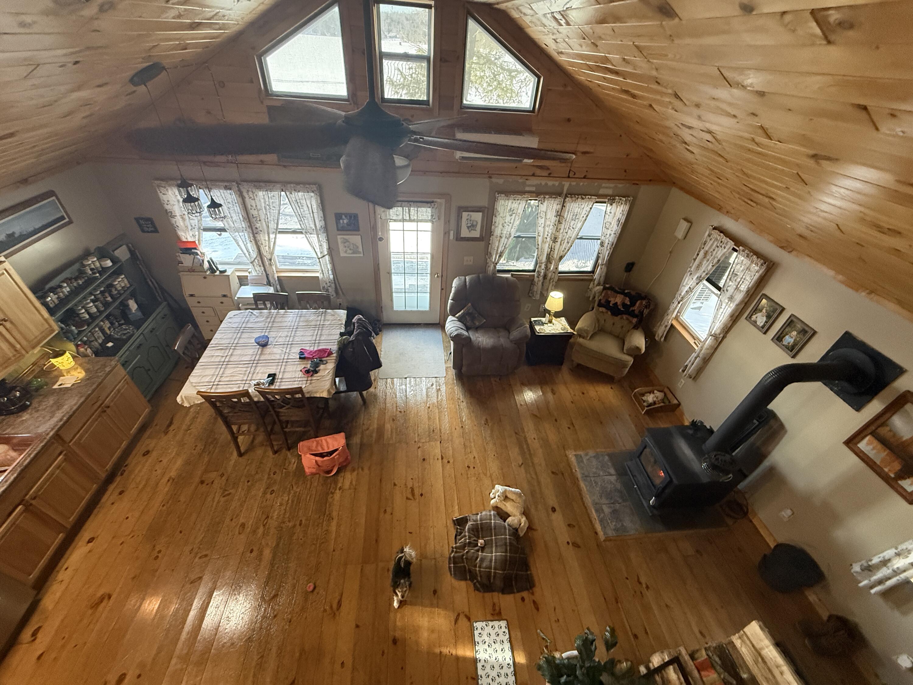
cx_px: 456
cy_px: 342
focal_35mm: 14
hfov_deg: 102.1
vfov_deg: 85.7
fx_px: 369
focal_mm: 2.22
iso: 500
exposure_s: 1/120
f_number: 2.2
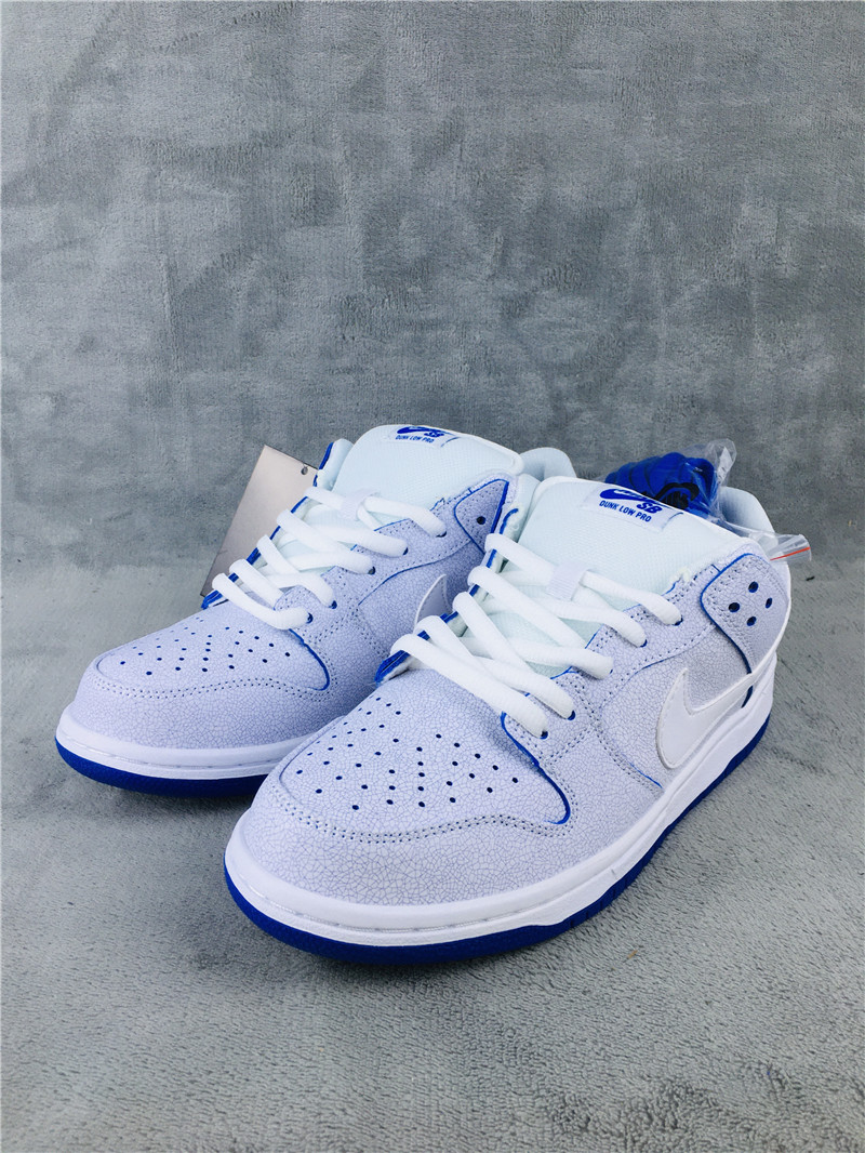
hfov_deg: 48.2
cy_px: 576
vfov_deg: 61.6
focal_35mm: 29
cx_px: 432
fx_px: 966
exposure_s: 1/100
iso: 40
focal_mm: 4.15
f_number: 2.2
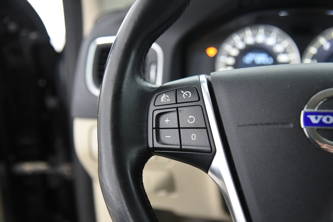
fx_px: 444
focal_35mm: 48
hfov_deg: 41.1
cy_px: 111
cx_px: 166
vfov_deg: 28.1
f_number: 4
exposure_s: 1/20
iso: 4000
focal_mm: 48
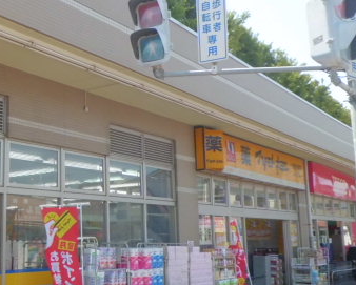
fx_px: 506
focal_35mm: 48
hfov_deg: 37.6
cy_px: 151
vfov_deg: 31.5
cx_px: 80
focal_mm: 4.7
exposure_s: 1/80
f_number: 7.9
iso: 100
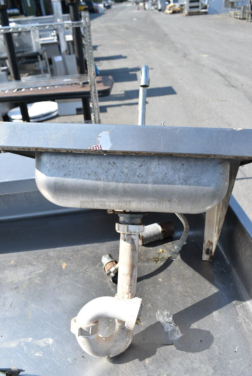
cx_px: 126
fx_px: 346
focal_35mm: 33
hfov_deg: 40.0
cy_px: 188
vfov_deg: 57.2
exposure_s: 1/200
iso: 100
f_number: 7.1
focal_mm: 22
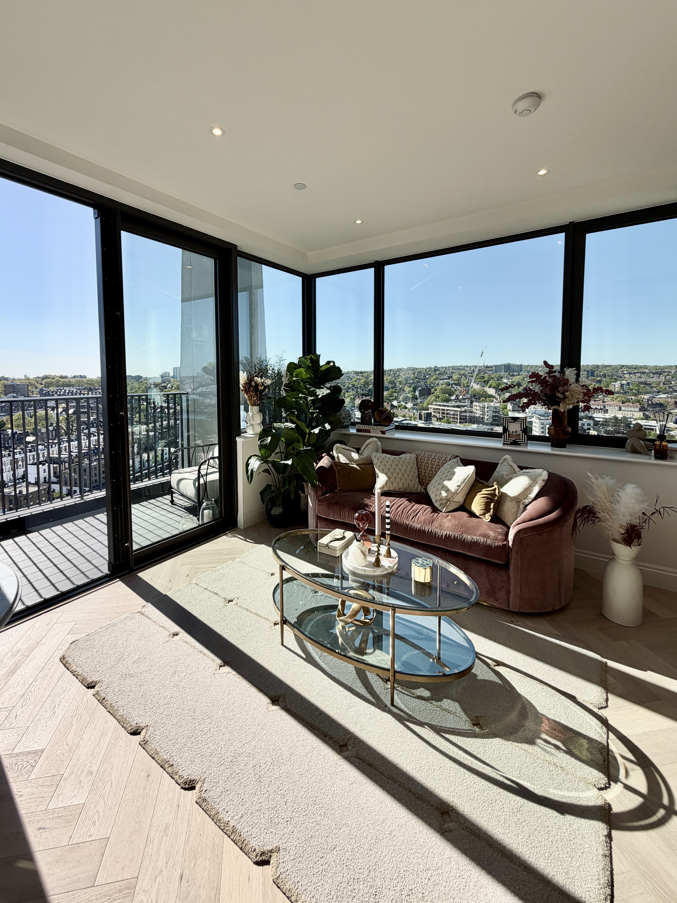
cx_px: 338
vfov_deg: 102.1
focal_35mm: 14
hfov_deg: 85.7
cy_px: 452
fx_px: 365
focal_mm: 2.22
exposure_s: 1/770
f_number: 2.2
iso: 25
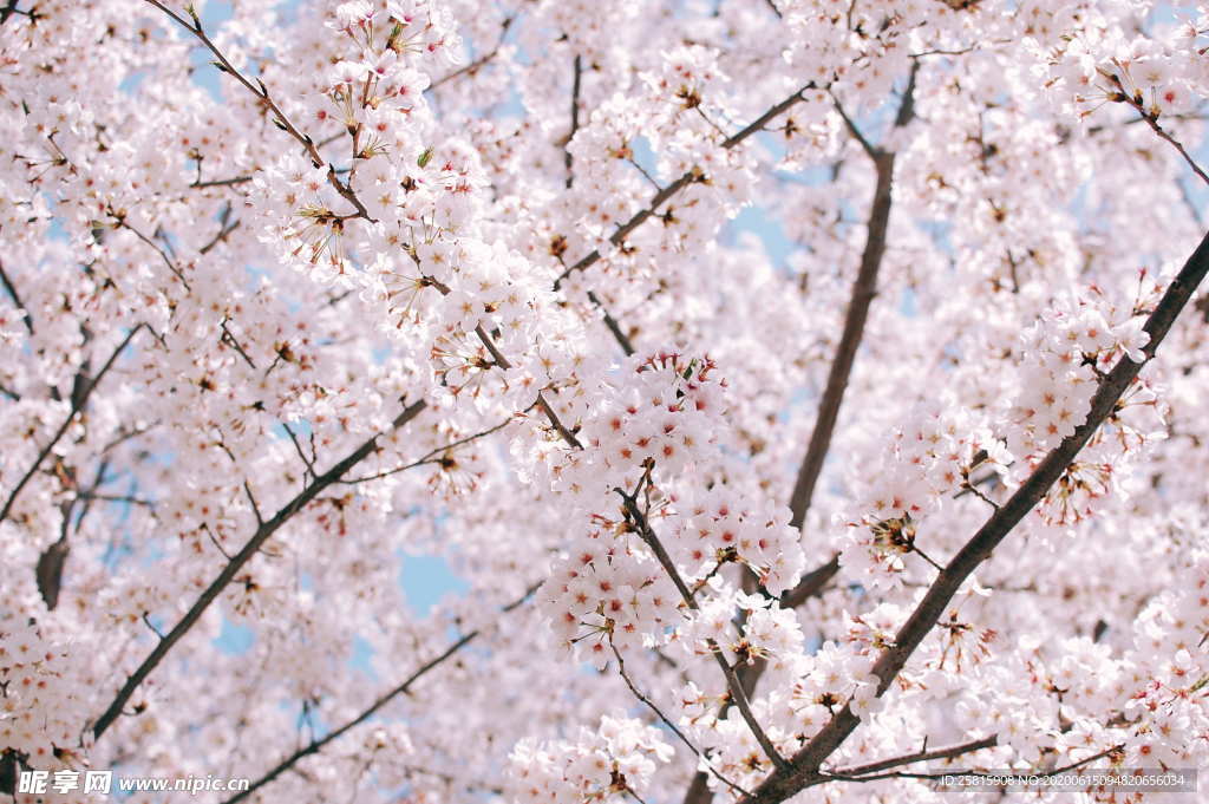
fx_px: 1762
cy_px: 402
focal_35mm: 52
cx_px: 604
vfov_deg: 25.7
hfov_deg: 37.9
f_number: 3.5
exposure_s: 1/4000
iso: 400
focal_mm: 35
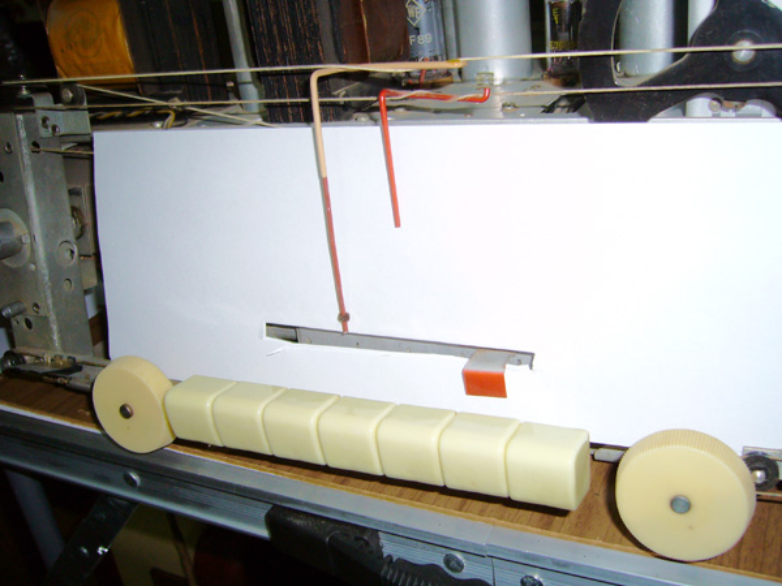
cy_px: 293
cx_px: 391
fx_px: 791
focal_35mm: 35
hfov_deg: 52.6
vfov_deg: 40.7
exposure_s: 1/30
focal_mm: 5.8
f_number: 2.8
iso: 100
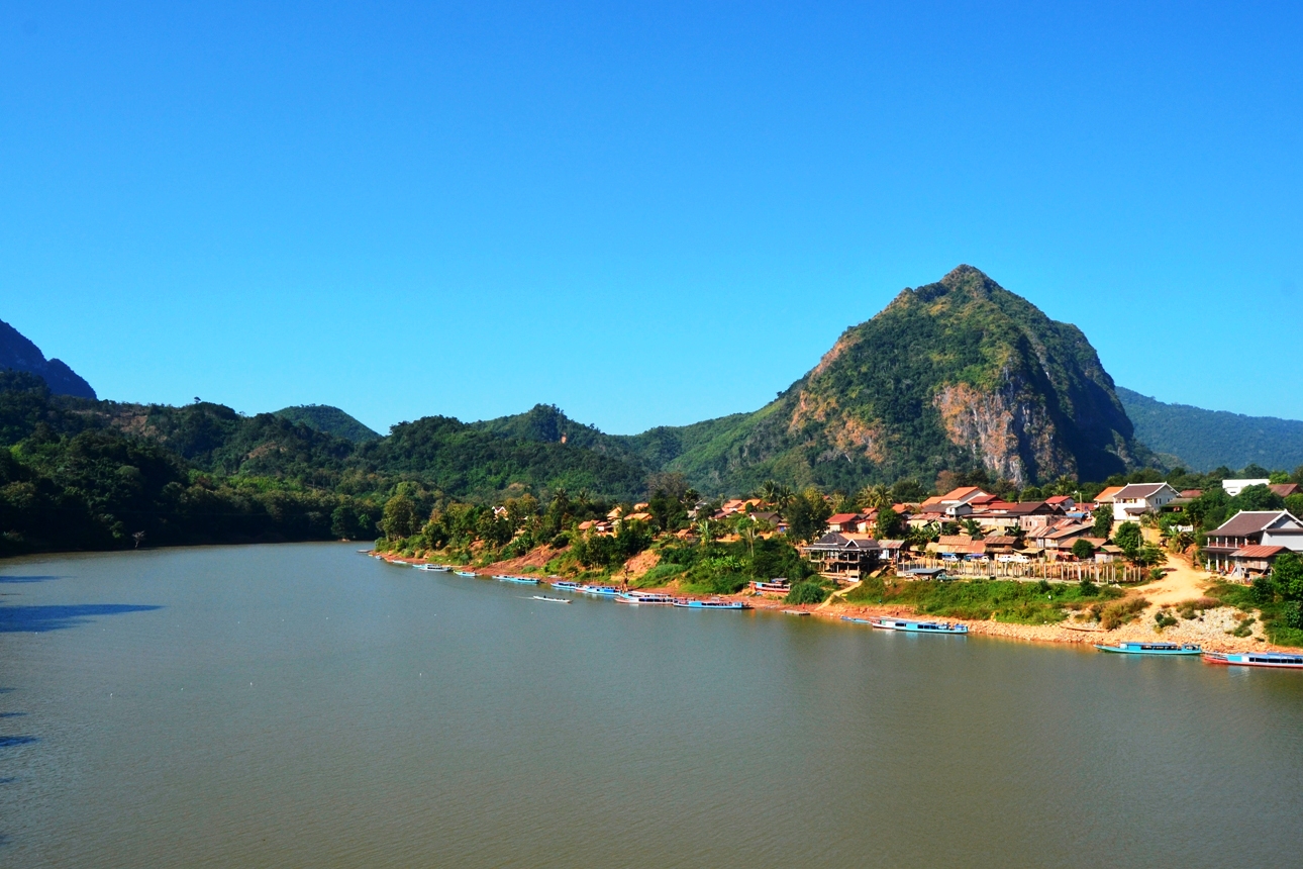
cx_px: 652
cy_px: 434
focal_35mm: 27
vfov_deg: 47.9
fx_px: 977
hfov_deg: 67.4
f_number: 11
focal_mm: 18
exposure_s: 1/400
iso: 400
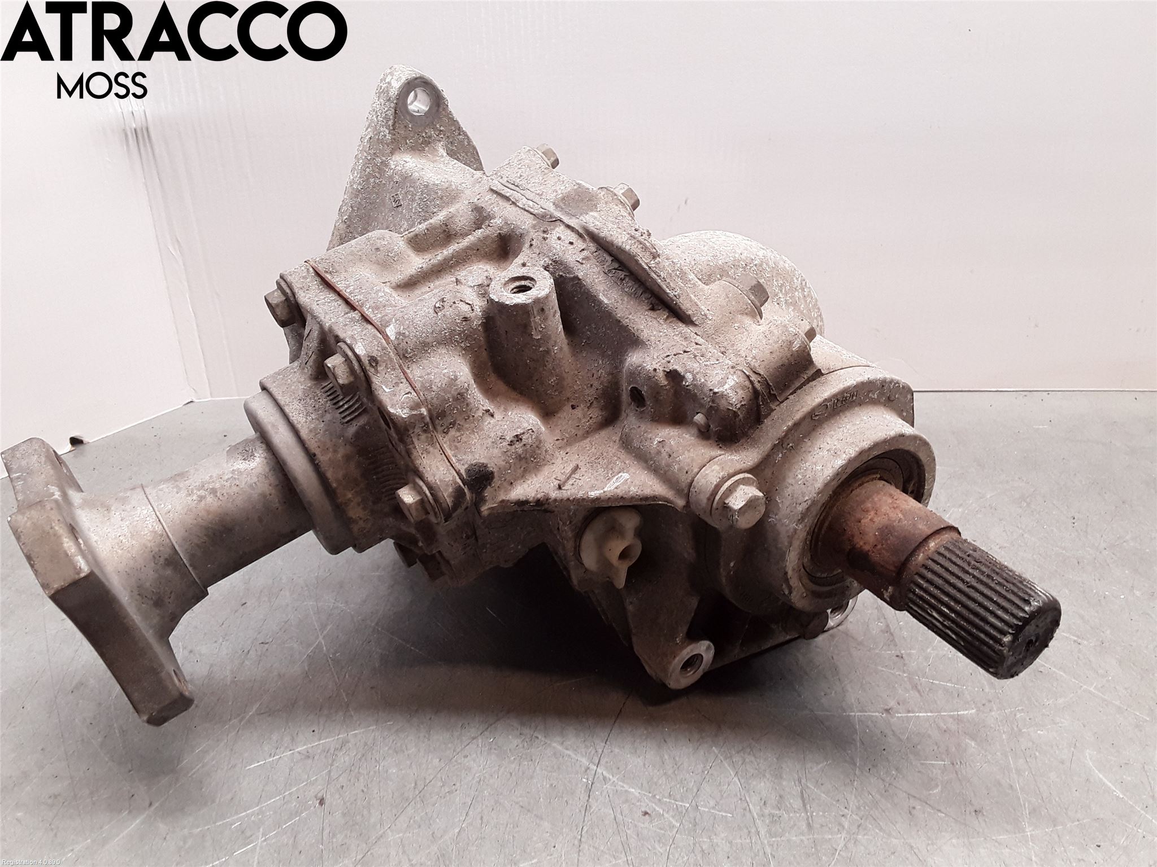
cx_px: 578
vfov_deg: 49.7
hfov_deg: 63.4
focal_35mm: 28
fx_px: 936
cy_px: 434
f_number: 1.9
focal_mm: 2.91
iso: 64
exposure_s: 1/50
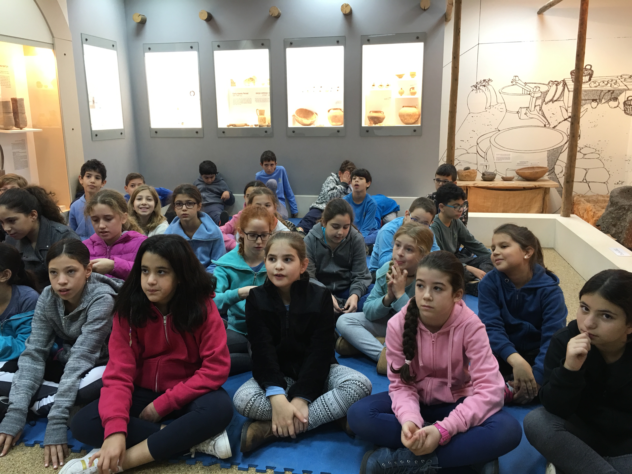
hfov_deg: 61.7
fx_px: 529
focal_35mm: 29
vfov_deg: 48.2
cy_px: 237
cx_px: 316
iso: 50
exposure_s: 1/17
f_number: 2.2
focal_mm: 4.15
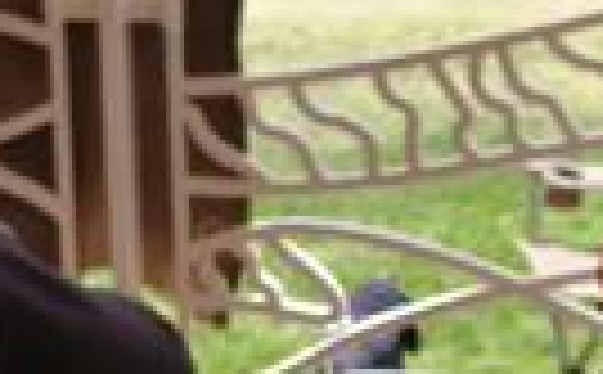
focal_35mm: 196
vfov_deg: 6.6
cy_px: 527
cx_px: 520
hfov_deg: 10.7
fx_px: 3213
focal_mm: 4.5
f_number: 2.2
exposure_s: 1/330
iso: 50
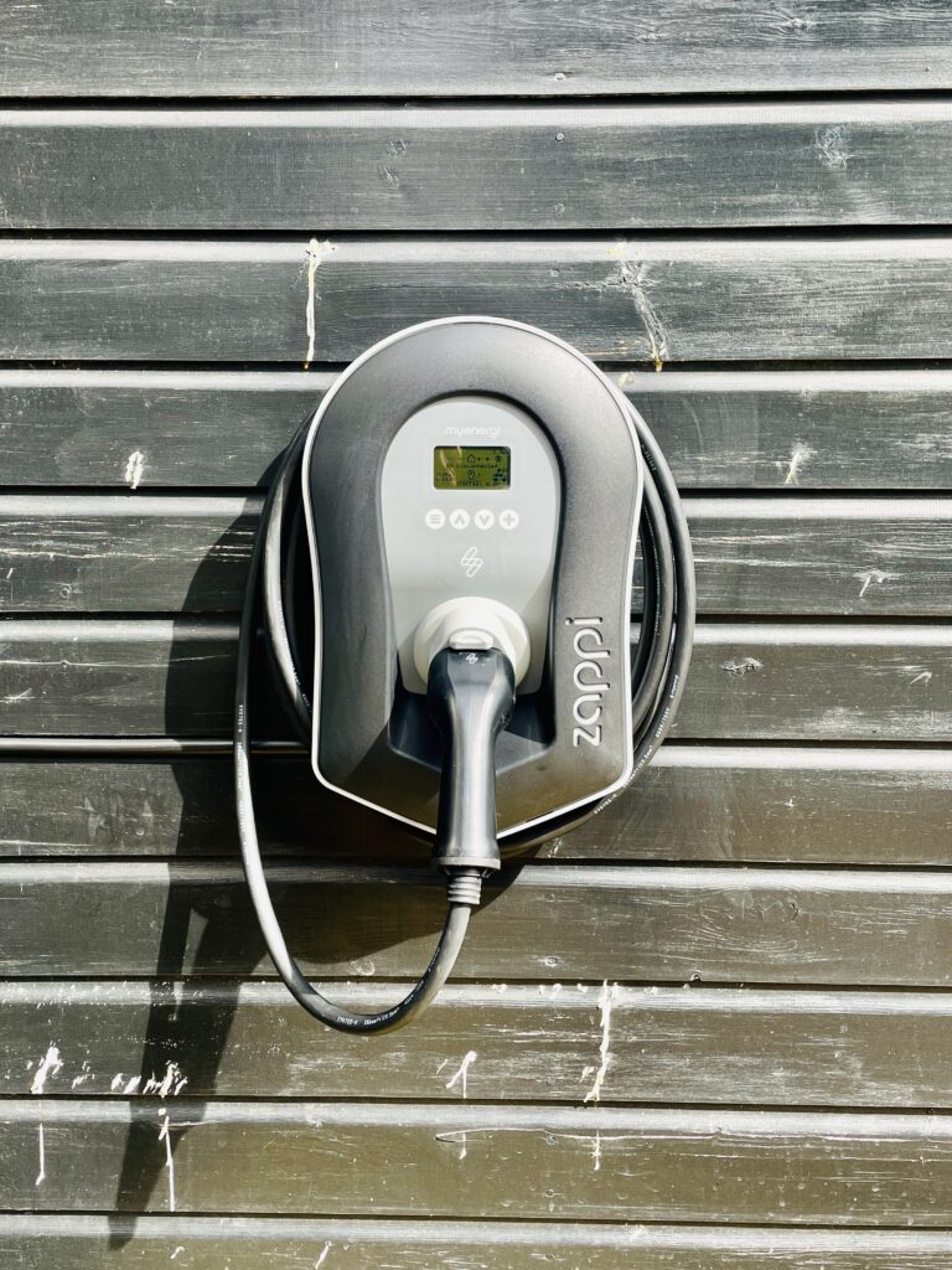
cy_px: 635
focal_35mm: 26
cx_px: 476
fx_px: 953
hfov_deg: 53.1
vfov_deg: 67.3
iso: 50
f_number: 1.6
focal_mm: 4.2
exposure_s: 1/561
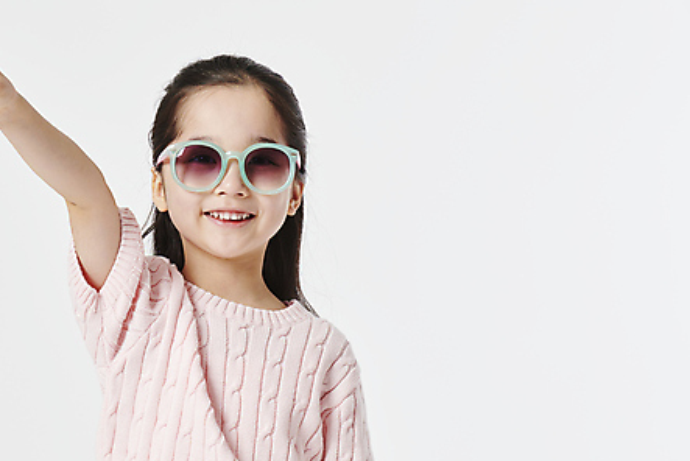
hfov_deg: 10.1
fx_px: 3893
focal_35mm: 203
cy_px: 245
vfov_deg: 6.8
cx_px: 231
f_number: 11
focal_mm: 150
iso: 100
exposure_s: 1/125
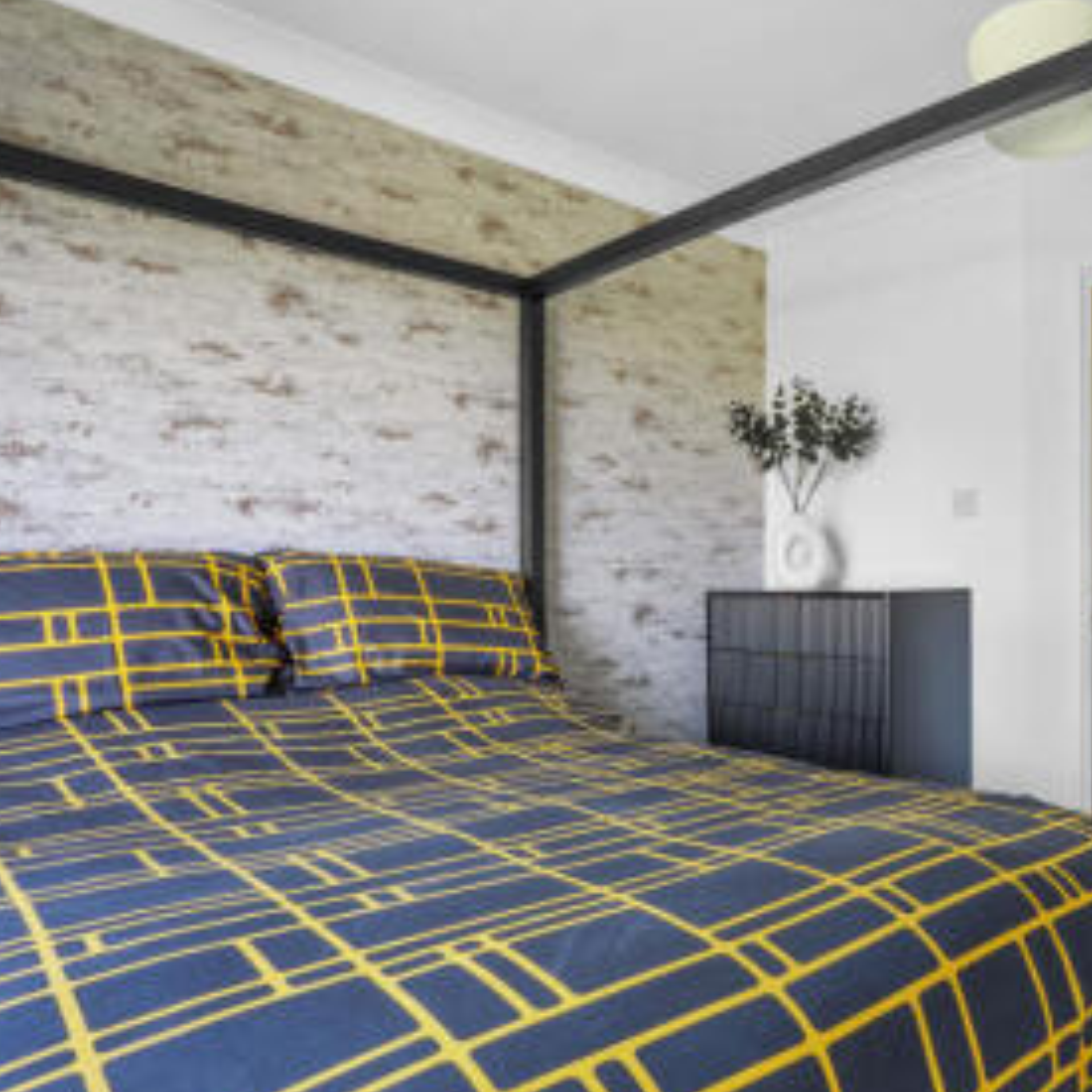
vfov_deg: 62.8
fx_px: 892
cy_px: 606
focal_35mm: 25
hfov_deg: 57.9
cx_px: 882
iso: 250
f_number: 8
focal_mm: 17
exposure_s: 1/3
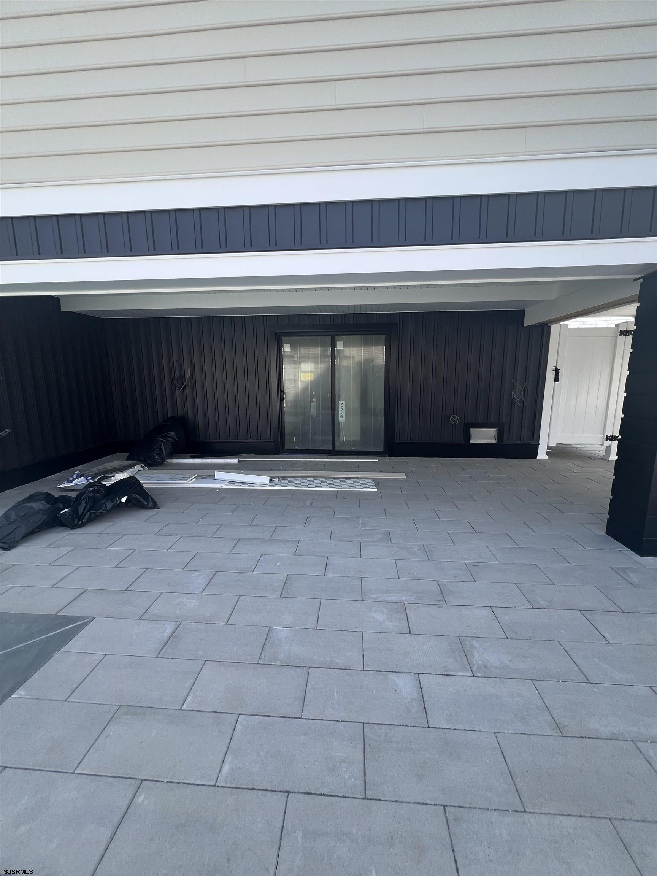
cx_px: 328
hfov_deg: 89.9
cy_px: 438
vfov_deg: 106.2
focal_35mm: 13
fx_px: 329
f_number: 1.8
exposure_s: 1/324
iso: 32
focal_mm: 1.57
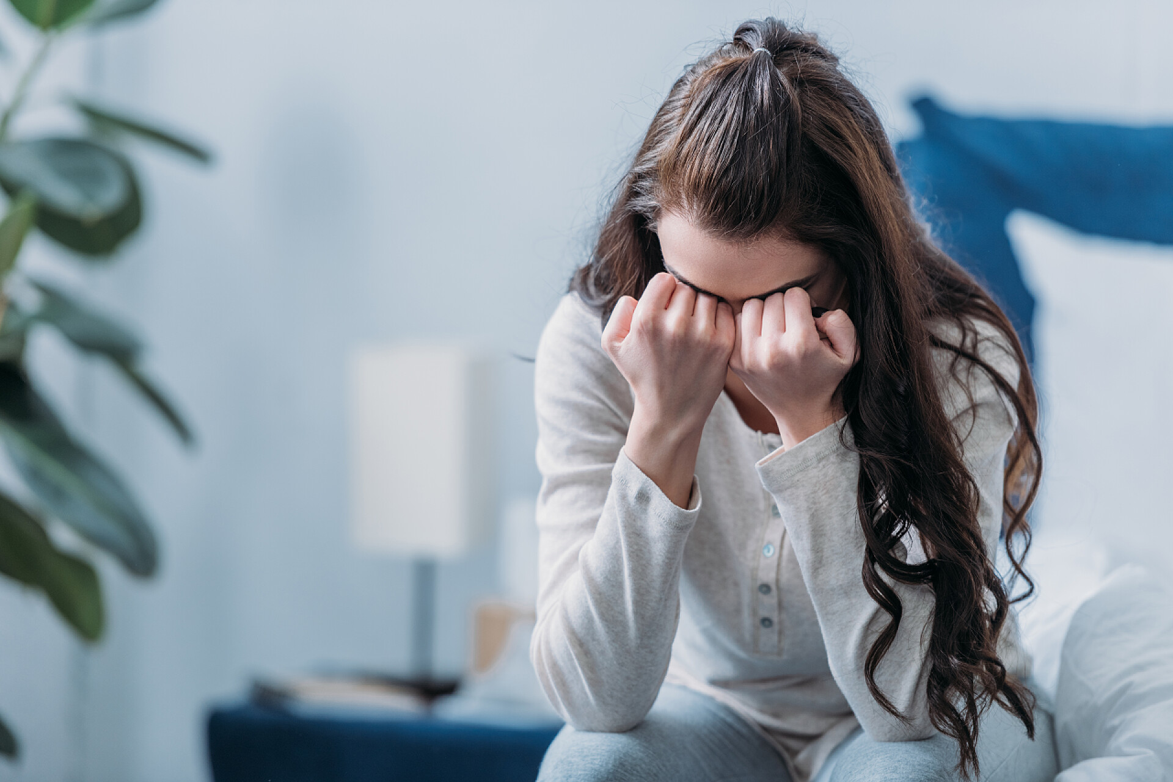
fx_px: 5866
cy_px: 391
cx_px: 586
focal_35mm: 180
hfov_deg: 11.4
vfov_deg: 7.6
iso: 200
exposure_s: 1/200
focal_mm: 180
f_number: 3.2
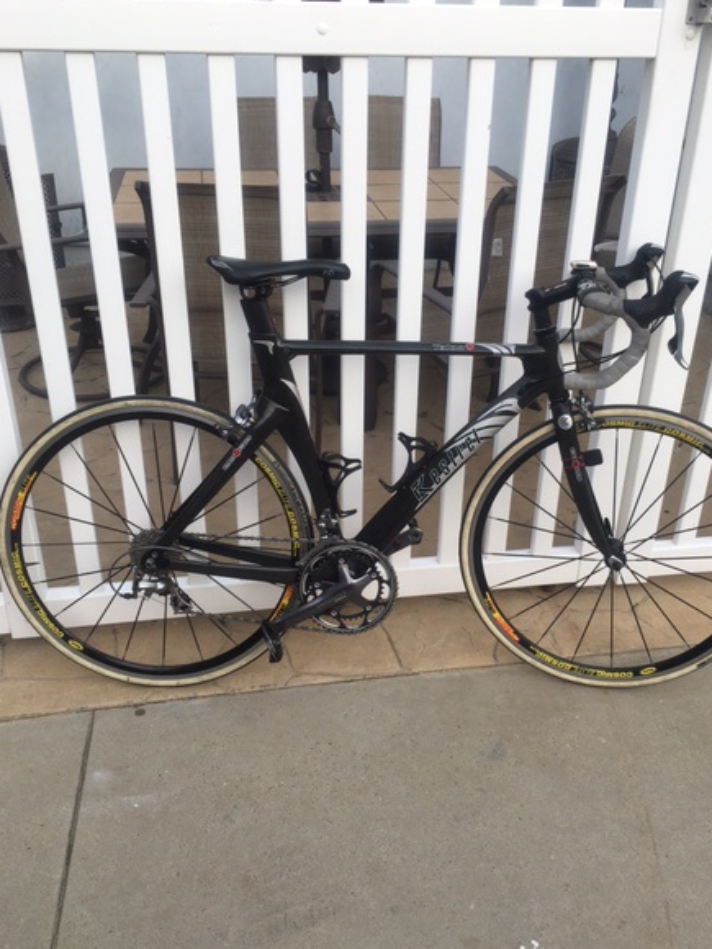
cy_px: 479
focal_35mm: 32
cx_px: 378
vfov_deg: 56.8
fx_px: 878
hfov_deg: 44.1
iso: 25
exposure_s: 1/331
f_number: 2.2
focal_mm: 4.15
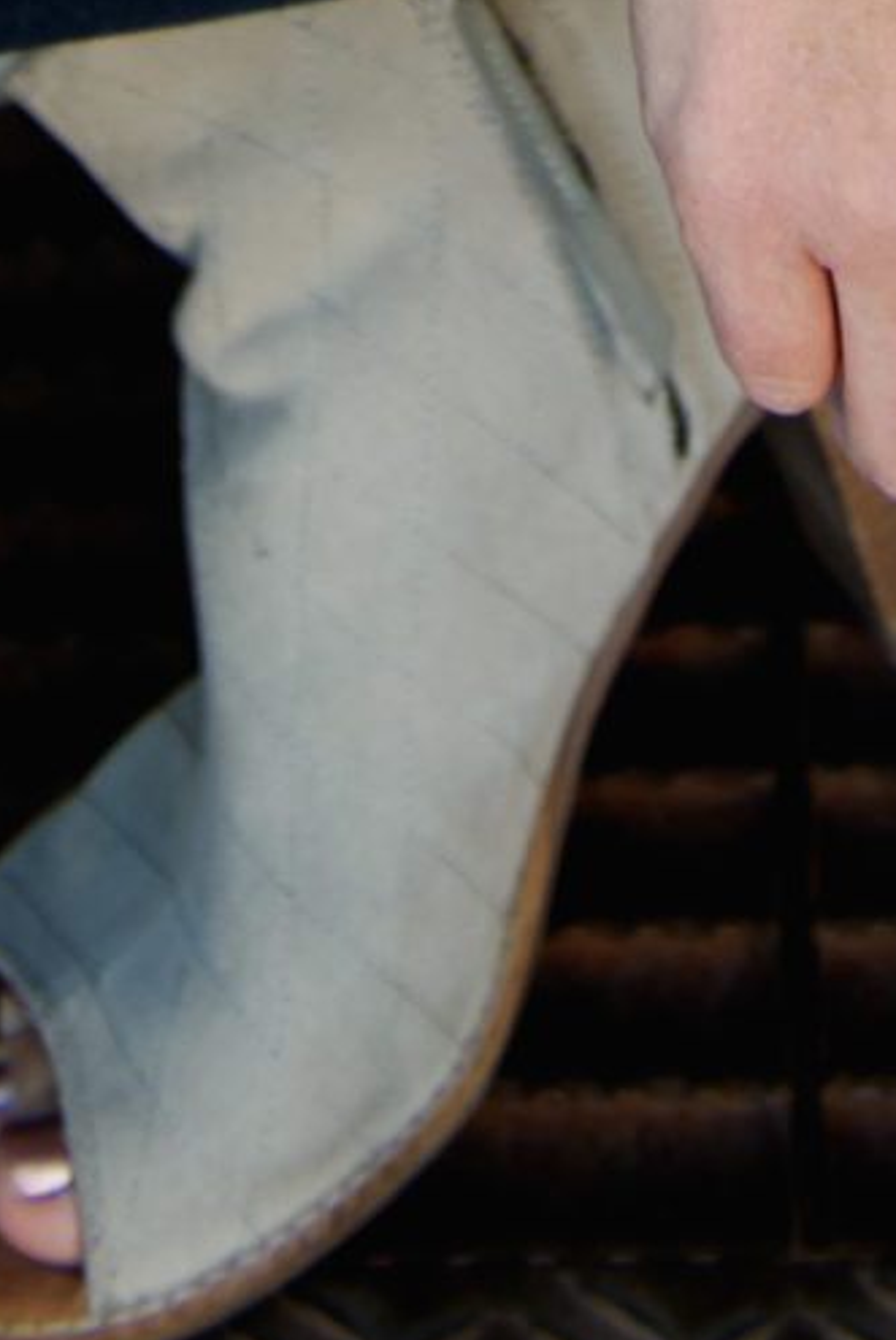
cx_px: 826
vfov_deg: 9.5
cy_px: -2095
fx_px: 6929
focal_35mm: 186
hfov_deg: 7.4
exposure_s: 1/160
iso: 400
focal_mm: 36
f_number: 4.5
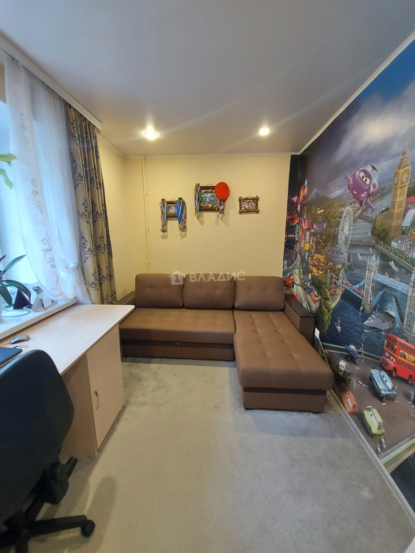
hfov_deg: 89.9
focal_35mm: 13
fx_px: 208
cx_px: 208
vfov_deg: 106.2
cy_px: 276
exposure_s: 1/50
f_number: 2.2
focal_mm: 1.74
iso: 200
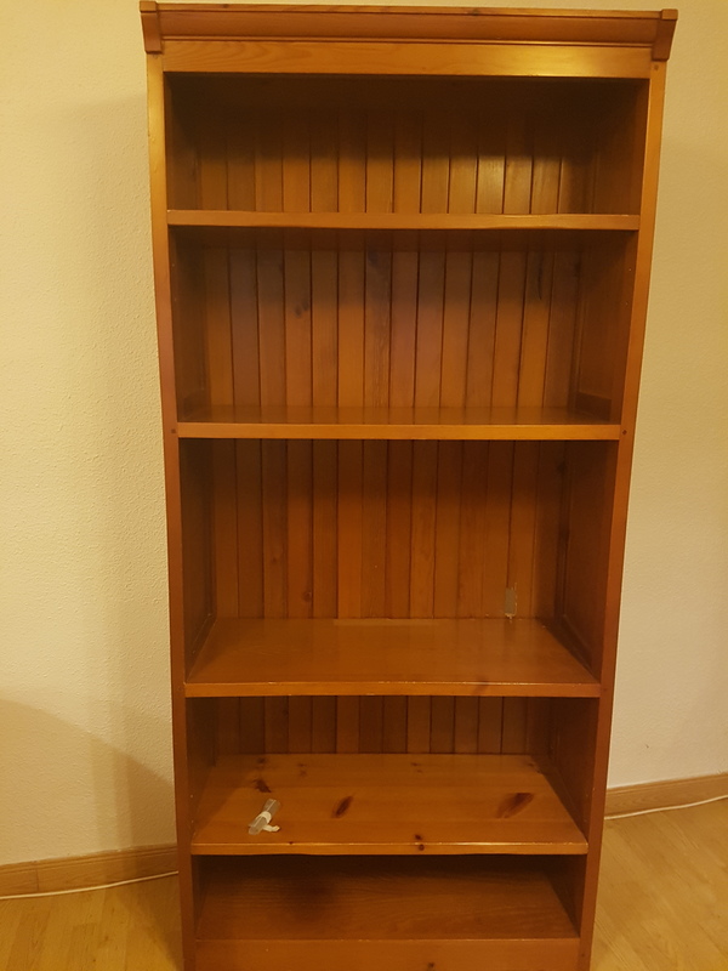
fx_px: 729
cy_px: 486
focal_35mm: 26
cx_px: 364
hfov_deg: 53.1
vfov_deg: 67.3
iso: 250
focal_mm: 4.2
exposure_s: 1/10
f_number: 1.7
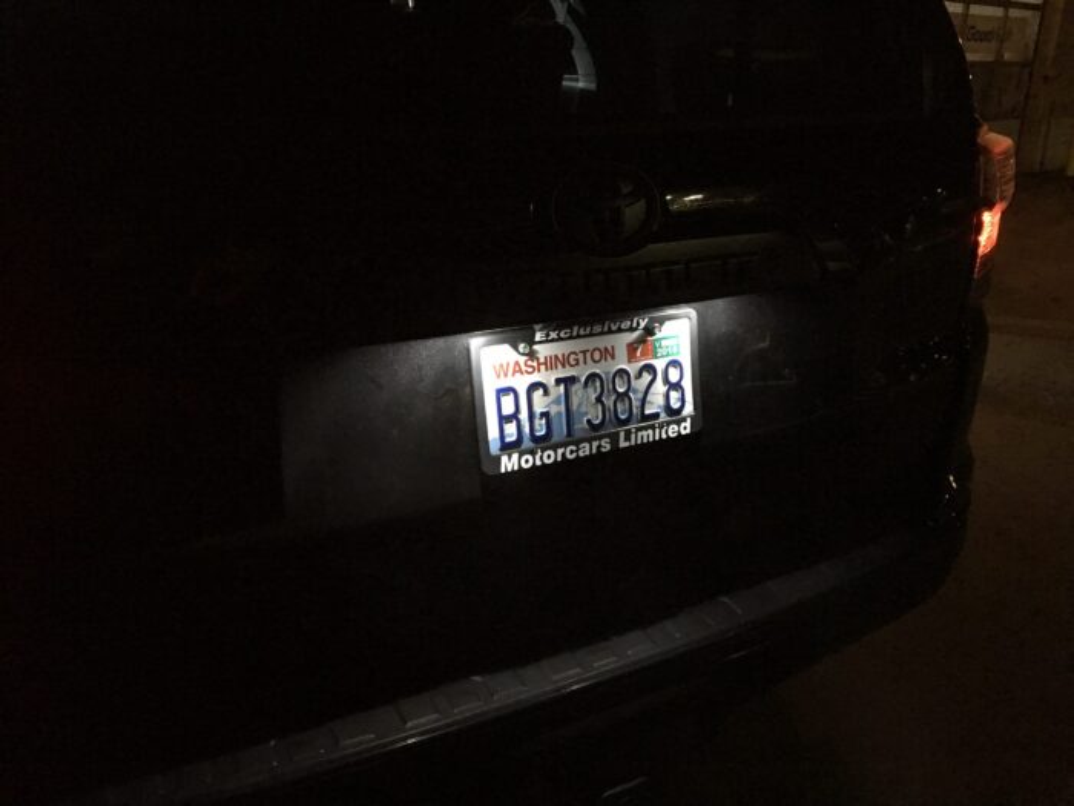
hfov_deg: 61.7
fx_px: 900
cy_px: 403
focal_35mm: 29
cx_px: 537
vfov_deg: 48.2
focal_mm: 4.15
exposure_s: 1/15
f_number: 2.2
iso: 250
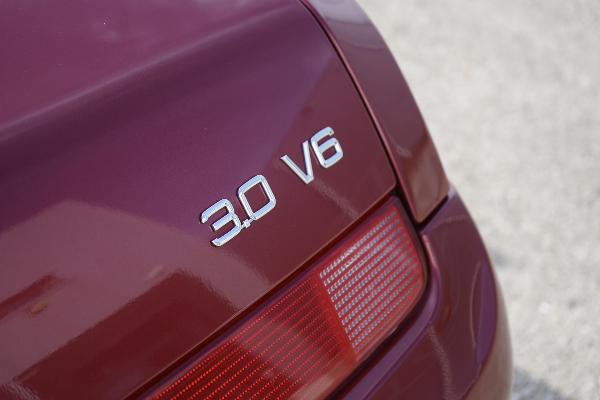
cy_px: 200
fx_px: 1167
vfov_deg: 19.5
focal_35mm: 70
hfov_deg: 28.8
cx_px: 300
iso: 100
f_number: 5.6
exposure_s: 1/160
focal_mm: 70
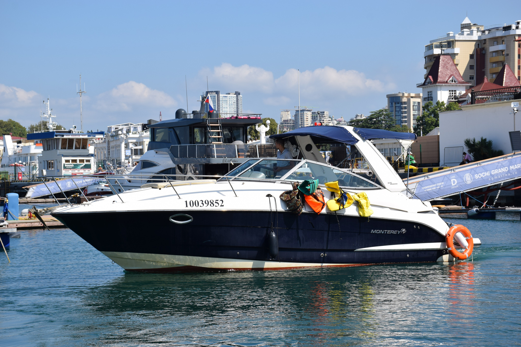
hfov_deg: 26.0
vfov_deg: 17.5
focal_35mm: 78
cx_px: 260
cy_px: 174
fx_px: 1129
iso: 200
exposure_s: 1/500
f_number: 11
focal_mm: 52
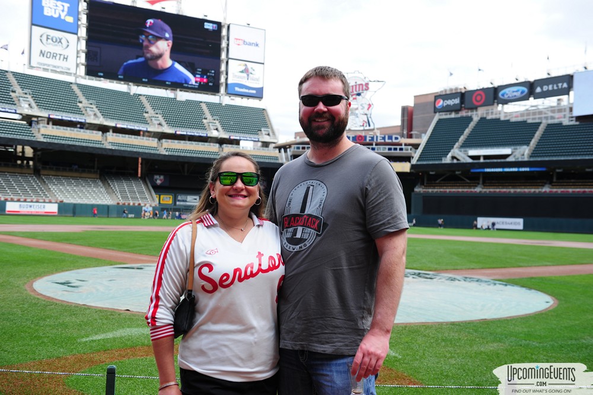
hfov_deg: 50.7
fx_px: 625
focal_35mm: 38
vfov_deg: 35.0
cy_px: 198
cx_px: 296
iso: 400
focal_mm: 38
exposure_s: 1/800
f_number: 4
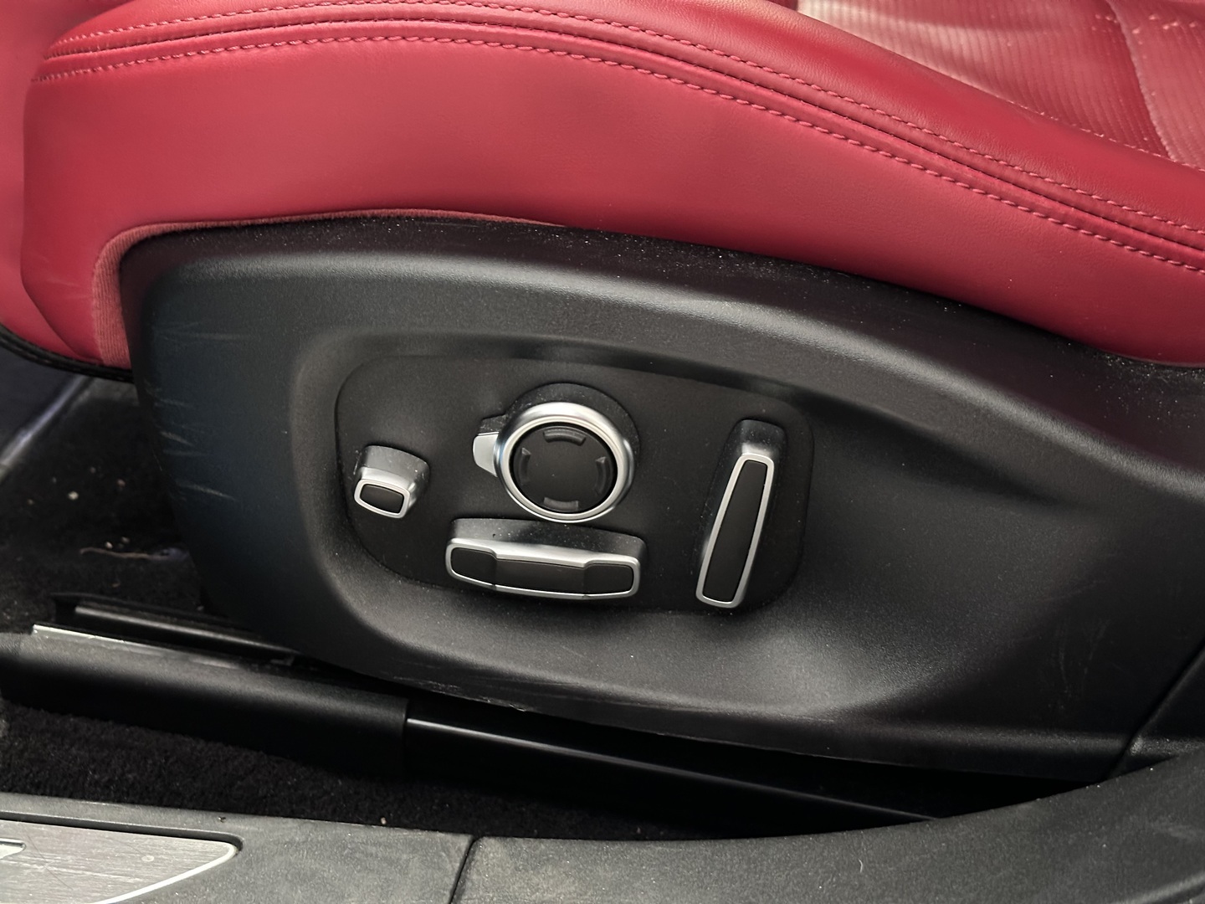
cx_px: 602
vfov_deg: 30.3
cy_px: 452
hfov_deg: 39.7
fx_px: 1671
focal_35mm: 48
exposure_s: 1/19
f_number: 1.78
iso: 800
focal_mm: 6.86
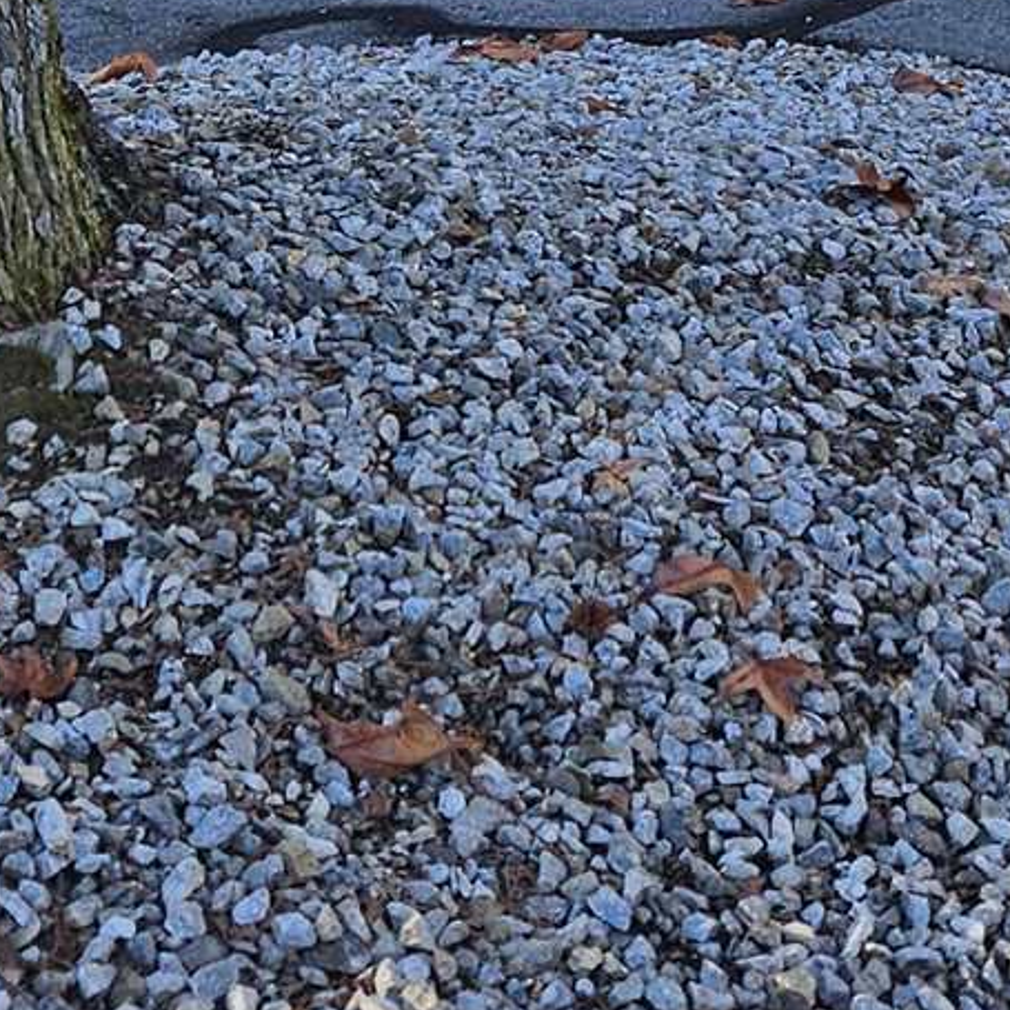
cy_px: -815
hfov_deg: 16.8
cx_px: 786
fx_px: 3400
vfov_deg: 14.7
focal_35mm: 103
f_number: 1.8
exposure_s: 1/332
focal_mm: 5.4
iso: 25
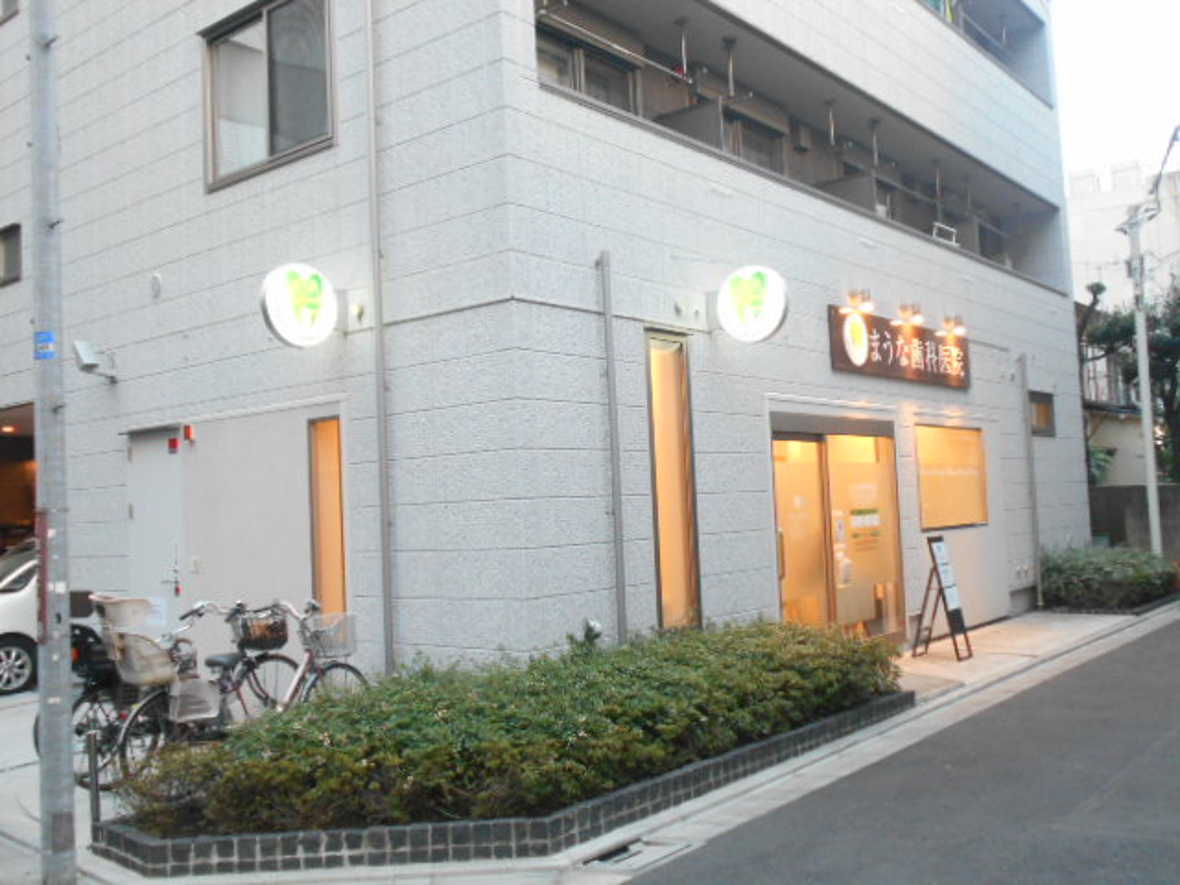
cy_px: 442
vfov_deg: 41.8
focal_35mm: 34
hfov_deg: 54.0
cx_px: 590
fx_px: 1159
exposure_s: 1/30
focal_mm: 5.8
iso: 400
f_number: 3.6
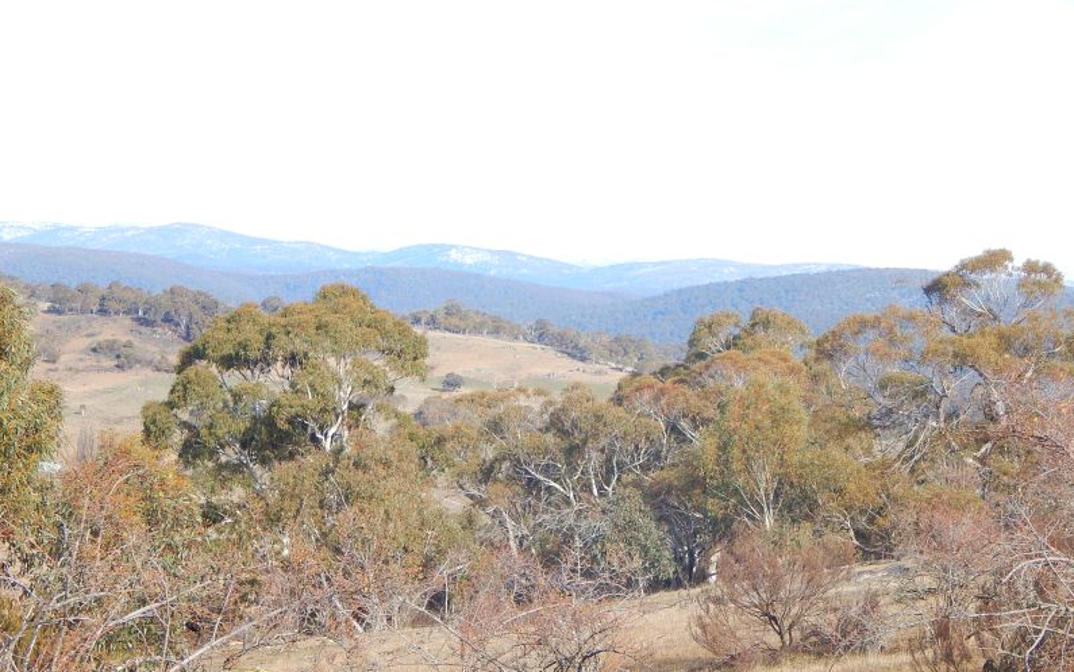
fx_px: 3249
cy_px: 400
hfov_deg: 18.8
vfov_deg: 11.8
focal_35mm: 111
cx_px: 538
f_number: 4.5
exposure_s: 1/320
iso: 125
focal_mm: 18.7
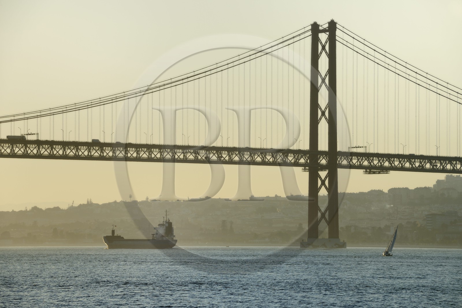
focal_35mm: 190
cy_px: 154
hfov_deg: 10.8
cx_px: 231
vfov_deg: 7.2
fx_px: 2436
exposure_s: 1/400
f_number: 11
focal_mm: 190
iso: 100
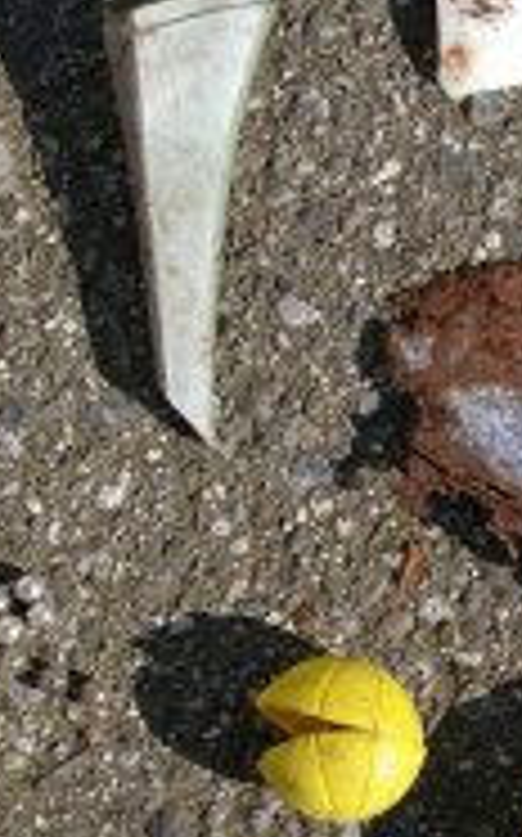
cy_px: 432
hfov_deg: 11.8
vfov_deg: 19.5
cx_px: 702
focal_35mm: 107
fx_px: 2439
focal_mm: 26
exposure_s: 1/125
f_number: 13
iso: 200
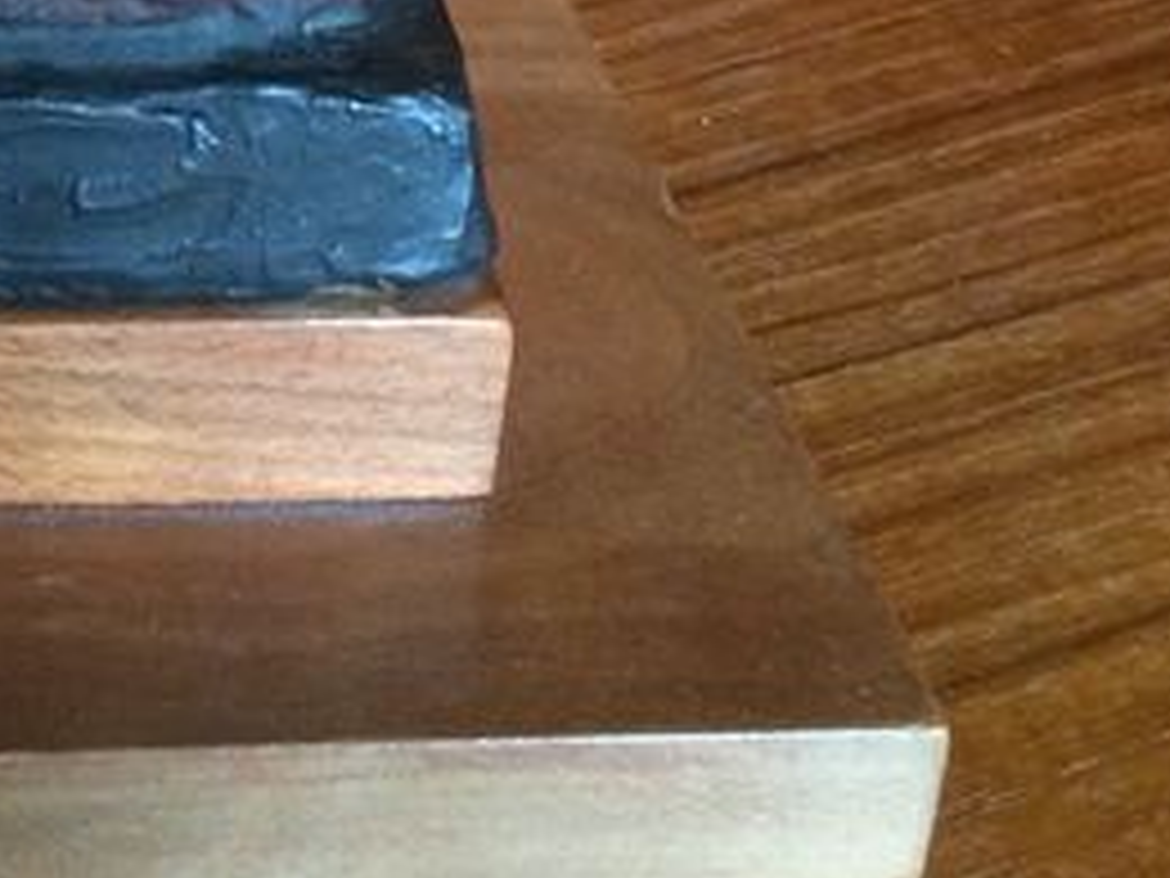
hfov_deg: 18.1
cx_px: -189
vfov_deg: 13.2
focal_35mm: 104
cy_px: -547
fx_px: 3515
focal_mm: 4.12
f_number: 2.2
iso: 200
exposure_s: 1/30
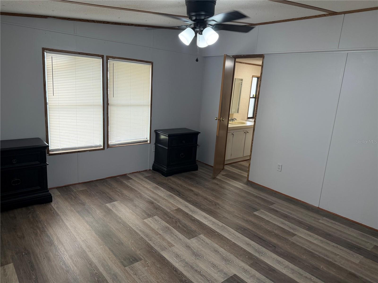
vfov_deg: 56.8
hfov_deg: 71.6
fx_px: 262
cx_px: 189
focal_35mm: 24
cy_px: 142
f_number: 1.78
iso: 125
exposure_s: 1/120
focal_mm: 6.76
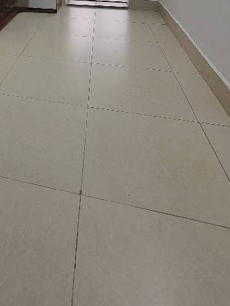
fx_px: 257
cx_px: 20
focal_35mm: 29
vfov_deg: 47.2
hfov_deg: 43.7
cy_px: -21
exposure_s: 1/60.2
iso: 50
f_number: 2.2
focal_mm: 2.2
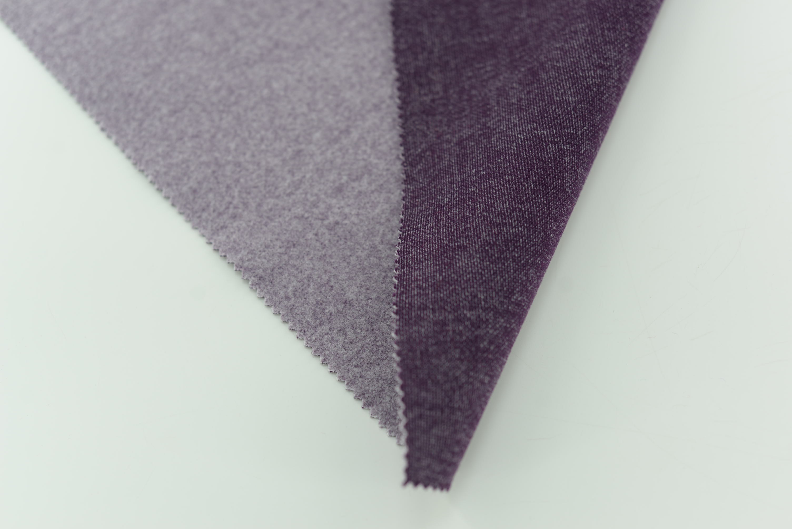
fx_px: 1100
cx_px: 396
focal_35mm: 50
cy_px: 264
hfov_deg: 39.6
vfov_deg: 27.0
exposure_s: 1/160
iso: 100
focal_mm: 50
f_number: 3.5
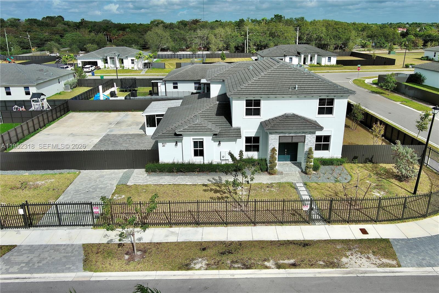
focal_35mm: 29
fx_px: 354
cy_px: 146
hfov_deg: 63.7
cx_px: 220
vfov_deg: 44.9
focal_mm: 10.57
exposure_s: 1/2924
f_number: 2.8
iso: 101
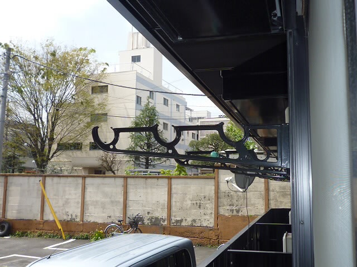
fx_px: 402
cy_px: 134
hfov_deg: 47.9
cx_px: 178
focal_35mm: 39
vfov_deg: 36.8
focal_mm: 4.4
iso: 100
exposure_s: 1/500
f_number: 4
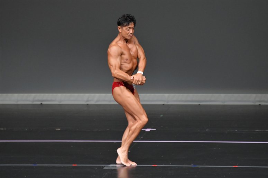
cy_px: 89
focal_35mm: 375
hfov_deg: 5.5
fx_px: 2790
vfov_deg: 3.7
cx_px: 134
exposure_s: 1/400
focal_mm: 250
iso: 4000
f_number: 5.6
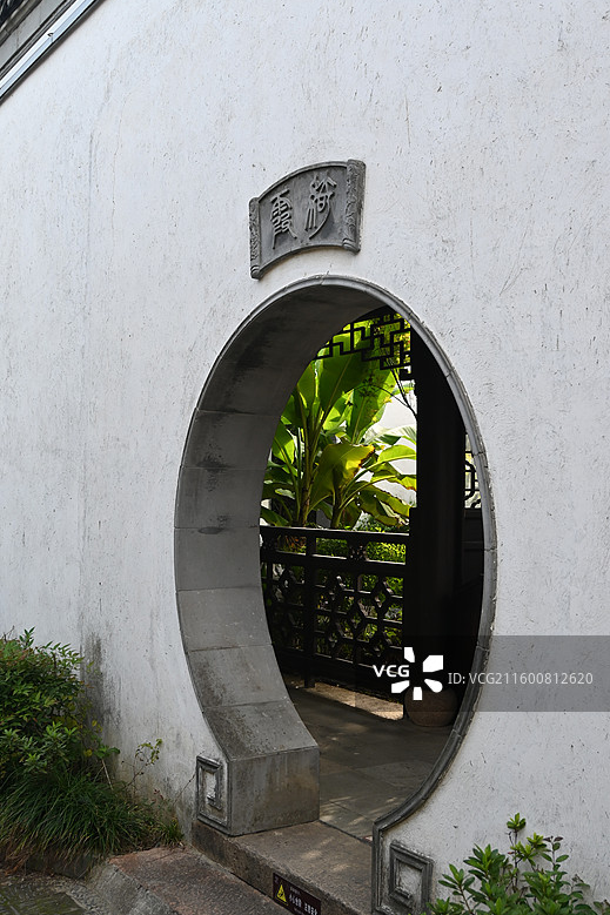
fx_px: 979
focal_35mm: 39
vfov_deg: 50.1
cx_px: 304
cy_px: 453
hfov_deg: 34.6
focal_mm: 25
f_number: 5
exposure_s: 1/250
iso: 200
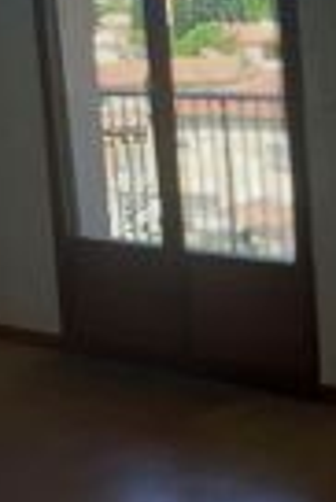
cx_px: 532
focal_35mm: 99
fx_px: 1382
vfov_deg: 20.6
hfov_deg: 13.0
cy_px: 192
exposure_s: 1/361
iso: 40
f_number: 1.9
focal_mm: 3.6
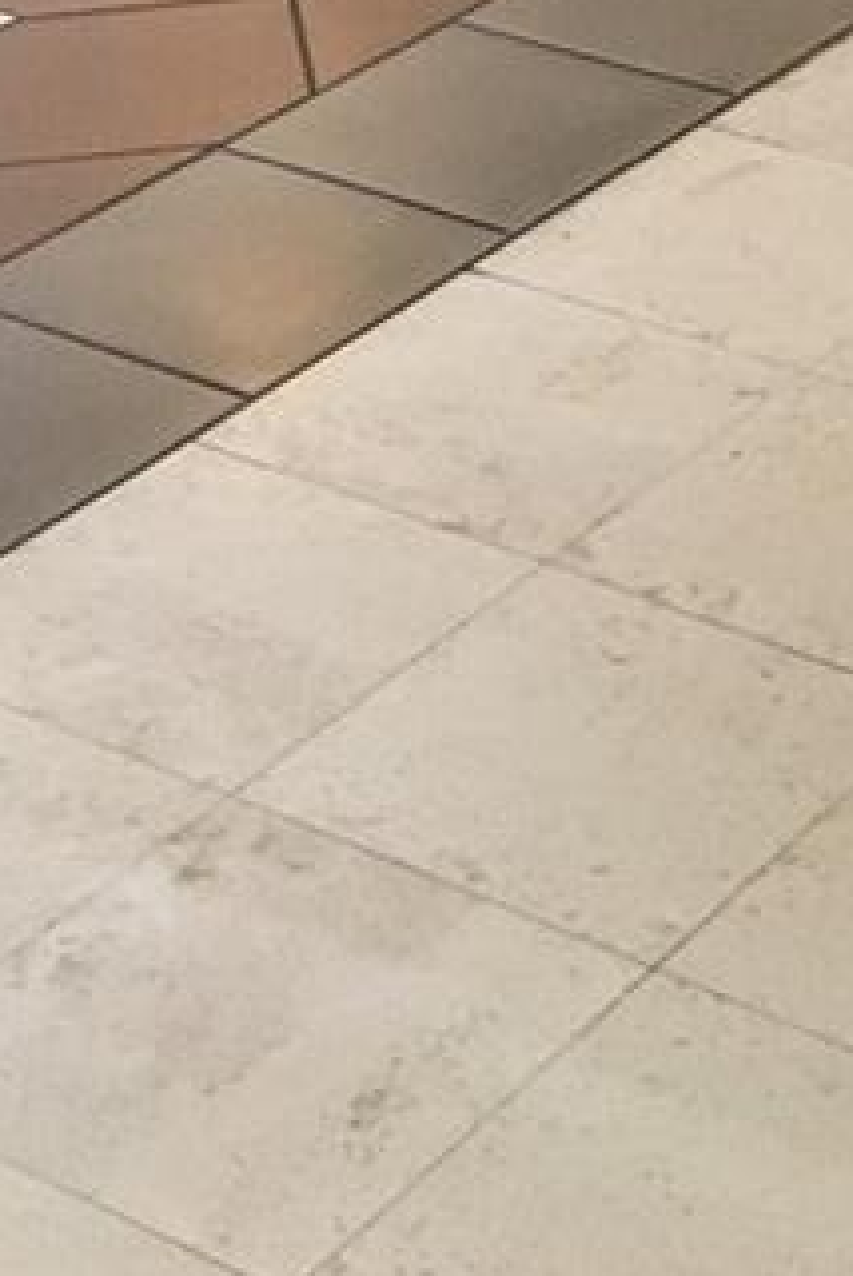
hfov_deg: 11.9
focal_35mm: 113
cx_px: 993
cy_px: -1017
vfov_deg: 15.5
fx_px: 4007
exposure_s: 1/30
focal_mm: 4.15
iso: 125
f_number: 2.2
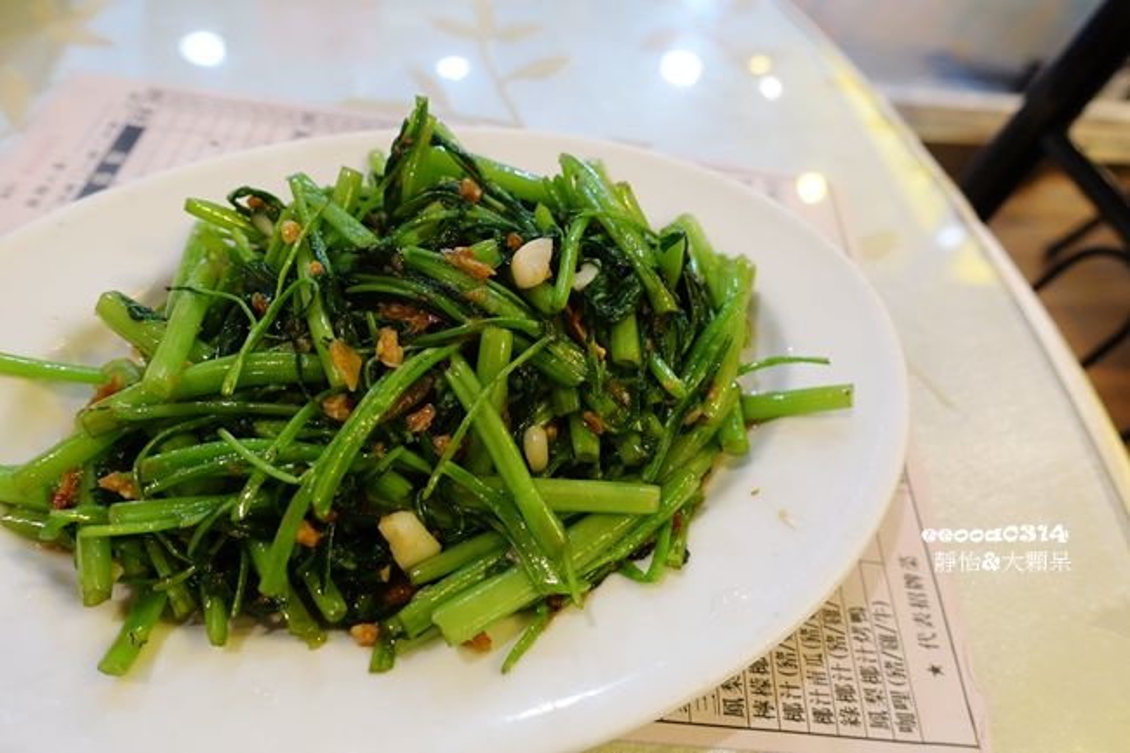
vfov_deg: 53.1
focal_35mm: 24
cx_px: 565
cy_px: 376
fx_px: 753
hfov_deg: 73.8
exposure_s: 1/30
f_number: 2.8
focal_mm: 8.8
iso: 800
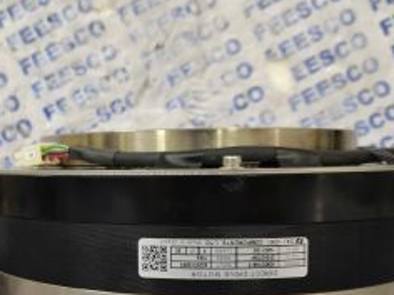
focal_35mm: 44
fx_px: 501
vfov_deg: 32.5
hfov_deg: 42.3
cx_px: 125
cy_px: 203
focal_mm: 5.58
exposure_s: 1/25.7
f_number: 1.8
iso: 500
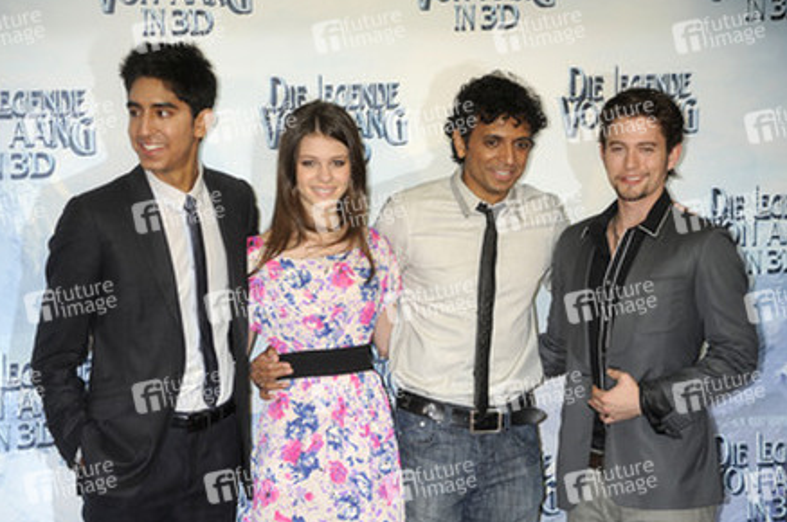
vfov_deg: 10.8
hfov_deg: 16.3
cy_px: 257
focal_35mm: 126
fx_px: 2750
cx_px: 383
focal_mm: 122
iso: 500
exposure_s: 1/200
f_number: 5
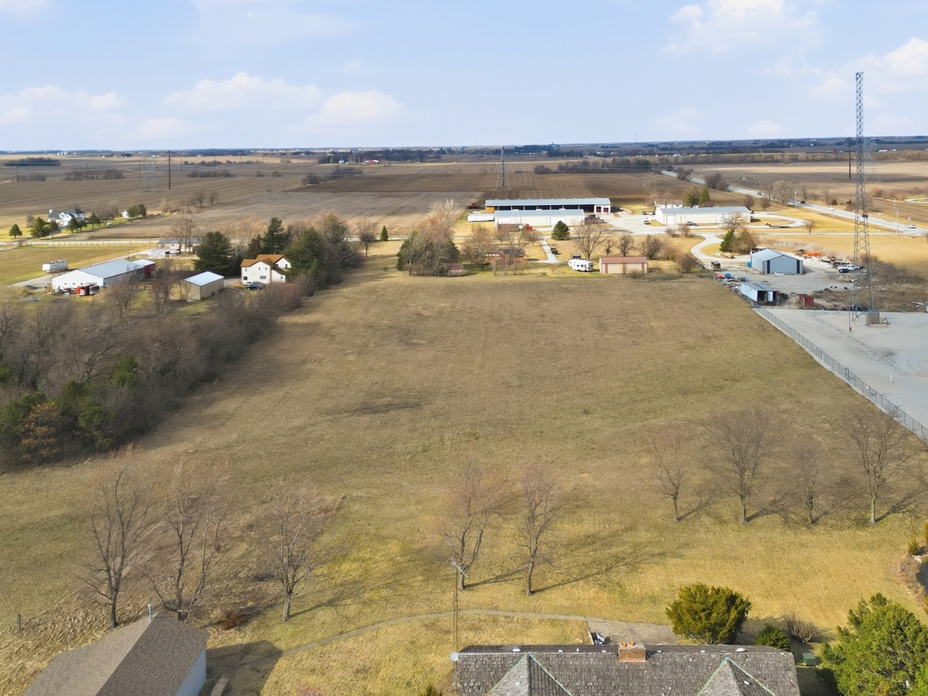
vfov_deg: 45.4
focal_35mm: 31
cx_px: 499
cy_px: 321
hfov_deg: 58.3
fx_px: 831
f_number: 1.7
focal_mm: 6.7
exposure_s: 1/2500
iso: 110
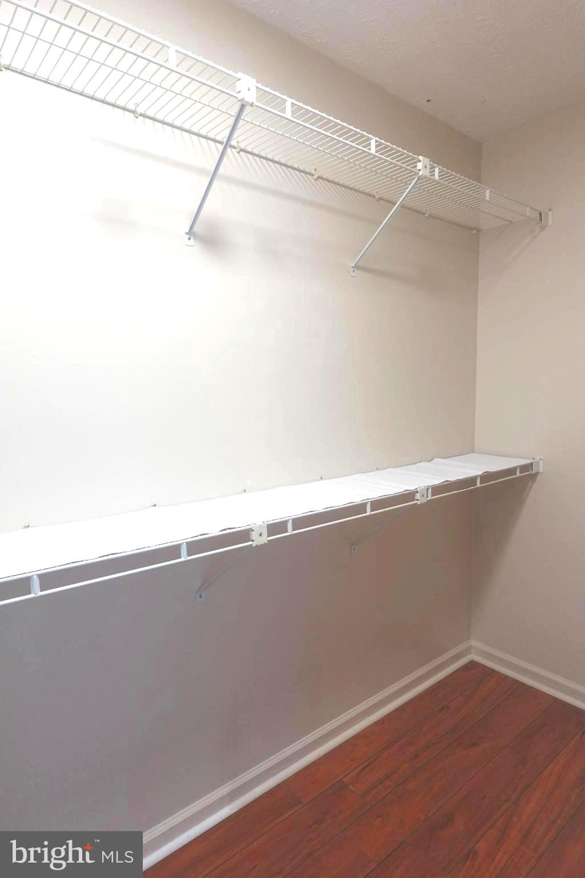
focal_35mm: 20
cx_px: 292
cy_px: 439
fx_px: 487
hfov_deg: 61.9
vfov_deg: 84.0
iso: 160
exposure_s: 1/80
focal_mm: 7.6
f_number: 2
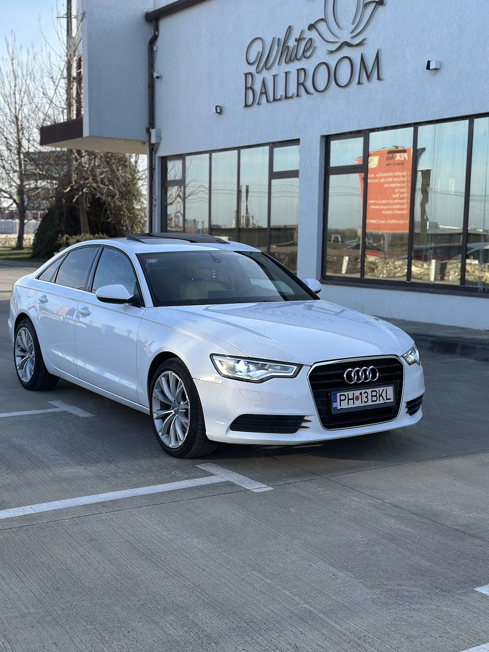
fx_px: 904
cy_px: 326
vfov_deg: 39.7
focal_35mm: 48
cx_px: 244
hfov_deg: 30.3
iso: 80
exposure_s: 1/1323
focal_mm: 6.86
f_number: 1.78
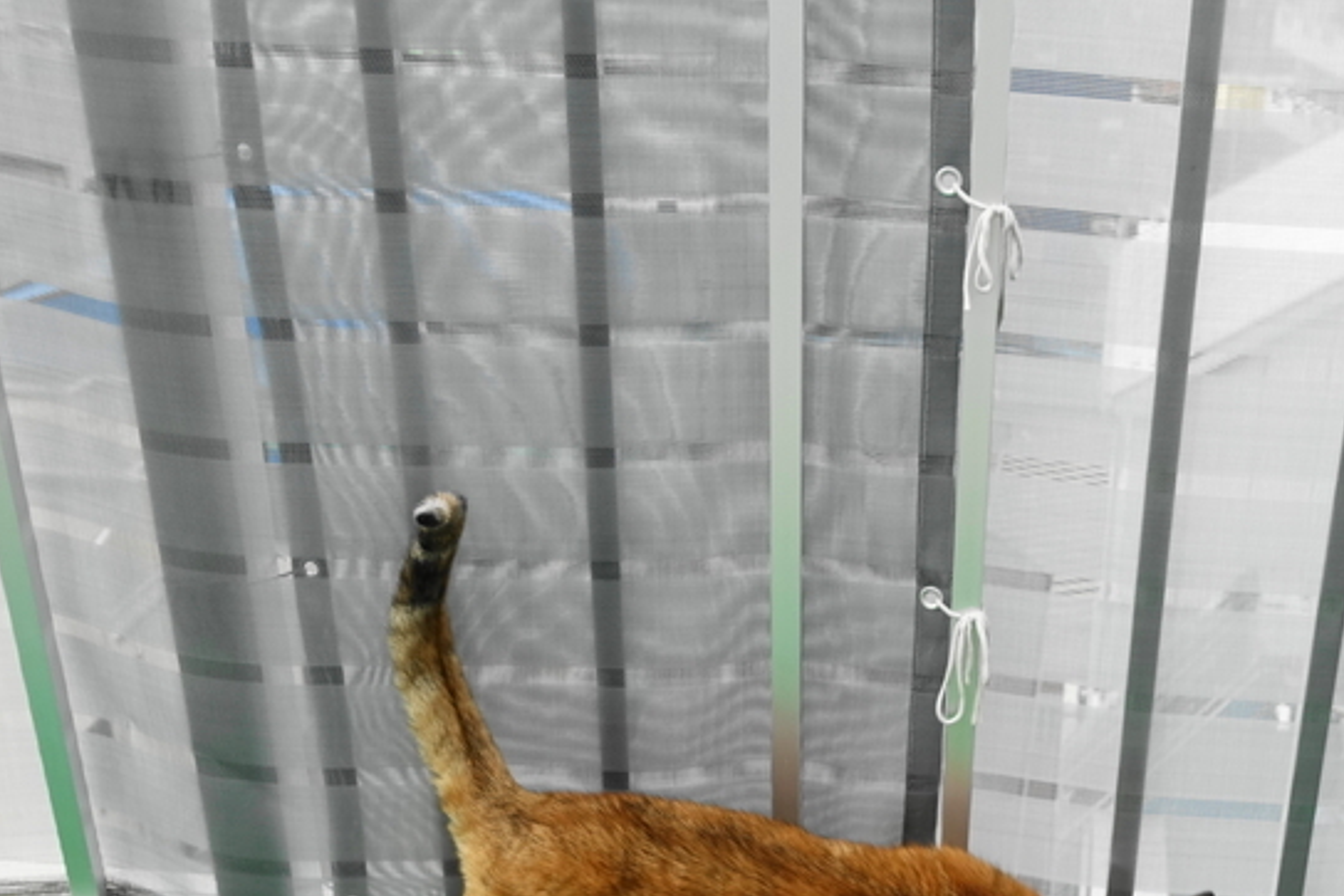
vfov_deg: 23.9
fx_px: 1979
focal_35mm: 53
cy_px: 988
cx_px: 973
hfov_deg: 36.8
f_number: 4
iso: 125
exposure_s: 1/125
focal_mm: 8.8
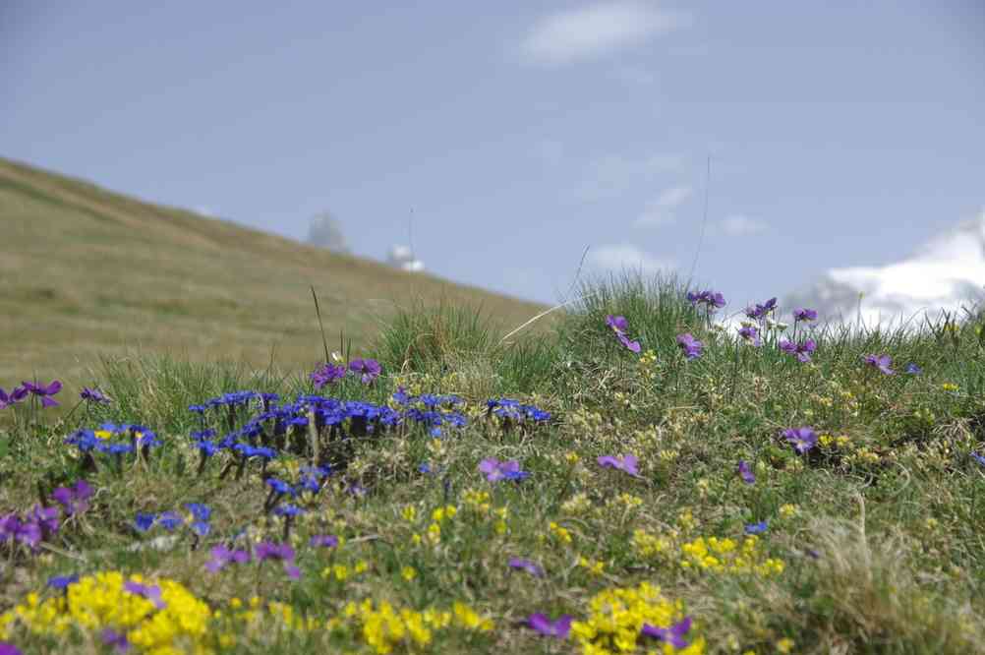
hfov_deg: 19.5
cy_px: 328
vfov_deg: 13.0
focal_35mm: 105
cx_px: 492
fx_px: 2870
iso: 100
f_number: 9.5
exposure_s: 1/250
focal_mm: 70
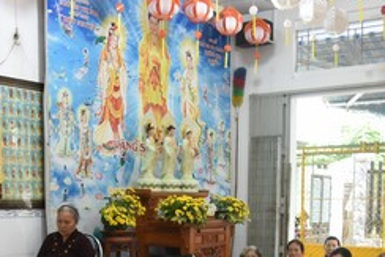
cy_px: 287
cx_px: 153
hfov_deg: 31.3
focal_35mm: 64
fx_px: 685
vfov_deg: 20.2
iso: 1250
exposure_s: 1/160
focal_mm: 24
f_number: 4
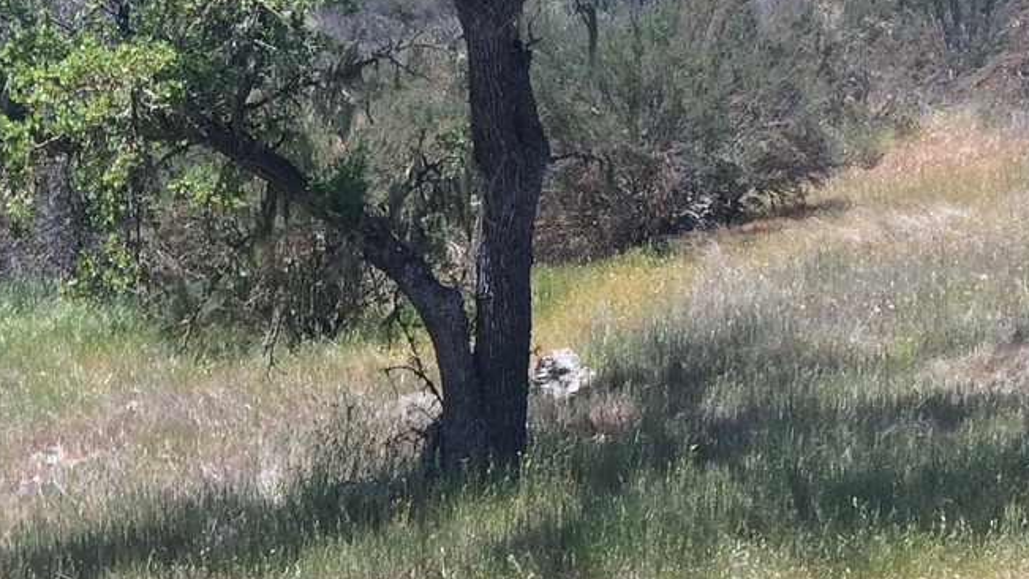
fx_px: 2646
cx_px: -155
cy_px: 897
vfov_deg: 11.9
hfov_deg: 20.8
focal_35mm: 97
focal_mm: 4.15
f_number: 2.2
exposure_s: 1/733
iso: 32
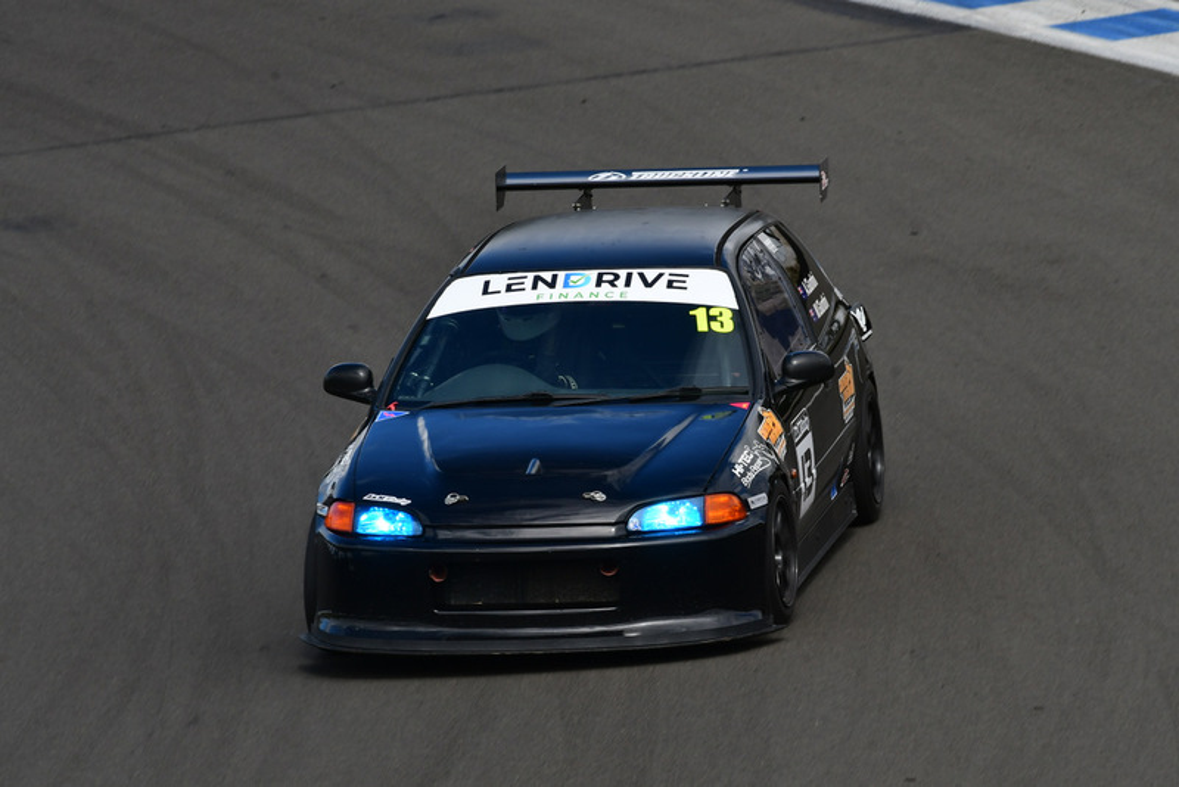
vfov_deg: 3.0
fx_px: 15233
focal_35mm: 465
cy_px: 394
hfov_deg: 4.4
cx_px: 590
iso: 250
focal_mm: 310
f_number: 13
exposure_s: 1/250
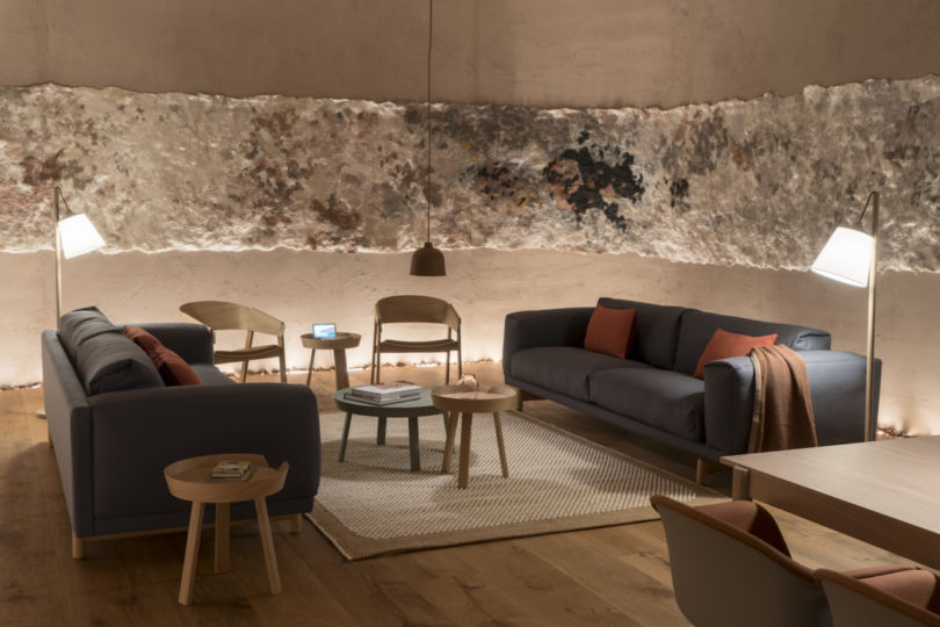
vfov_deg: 34.2
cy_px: 314
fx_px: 1018
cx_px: 470
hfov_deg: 49.6
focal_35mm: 39
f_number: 10
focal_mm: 39
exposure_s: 1/10
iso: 800
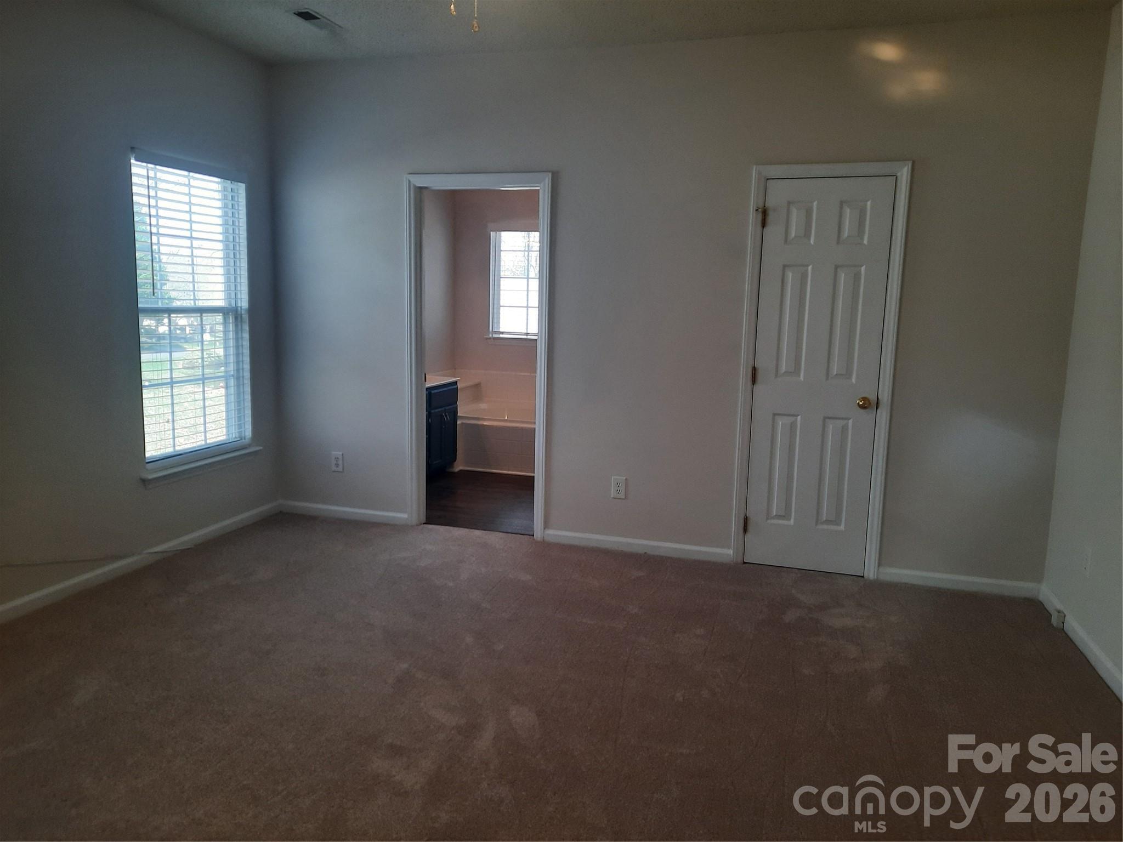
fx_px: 811
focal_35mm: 25
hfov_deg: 69.4
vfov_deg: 54.9
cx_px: 562
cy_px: 421
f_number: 2
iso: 80
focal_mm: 4.6
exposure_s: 1/60
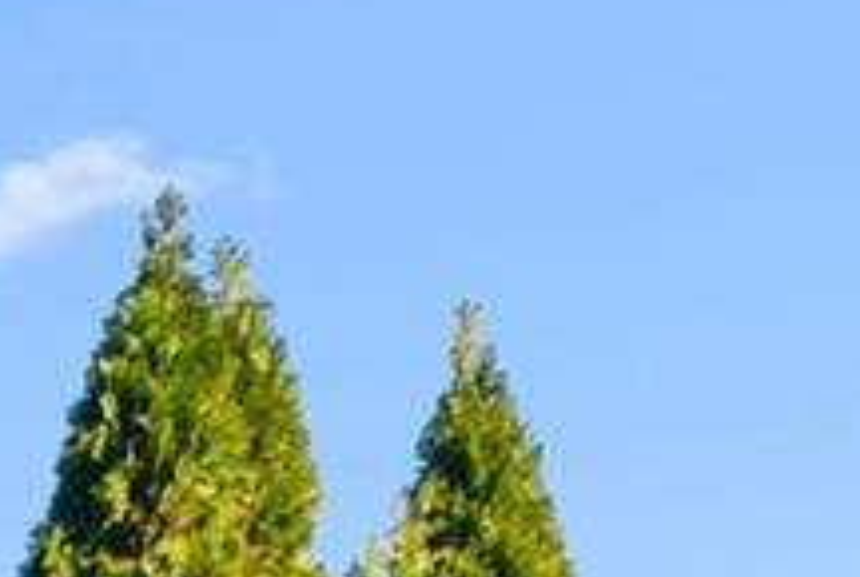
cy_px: 1500
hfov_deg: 16.3
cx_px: -549
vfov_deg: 10.3
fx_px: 2657
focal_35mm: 111
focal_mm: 10
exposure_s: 1/250
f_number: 3.5
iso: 200
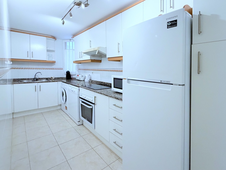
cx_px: 113
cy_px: 85
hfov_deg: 102.1
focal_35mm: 14
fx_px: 91
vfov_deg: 85.7
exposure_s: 1/100
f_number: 2.2
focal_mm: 2.22
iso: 250
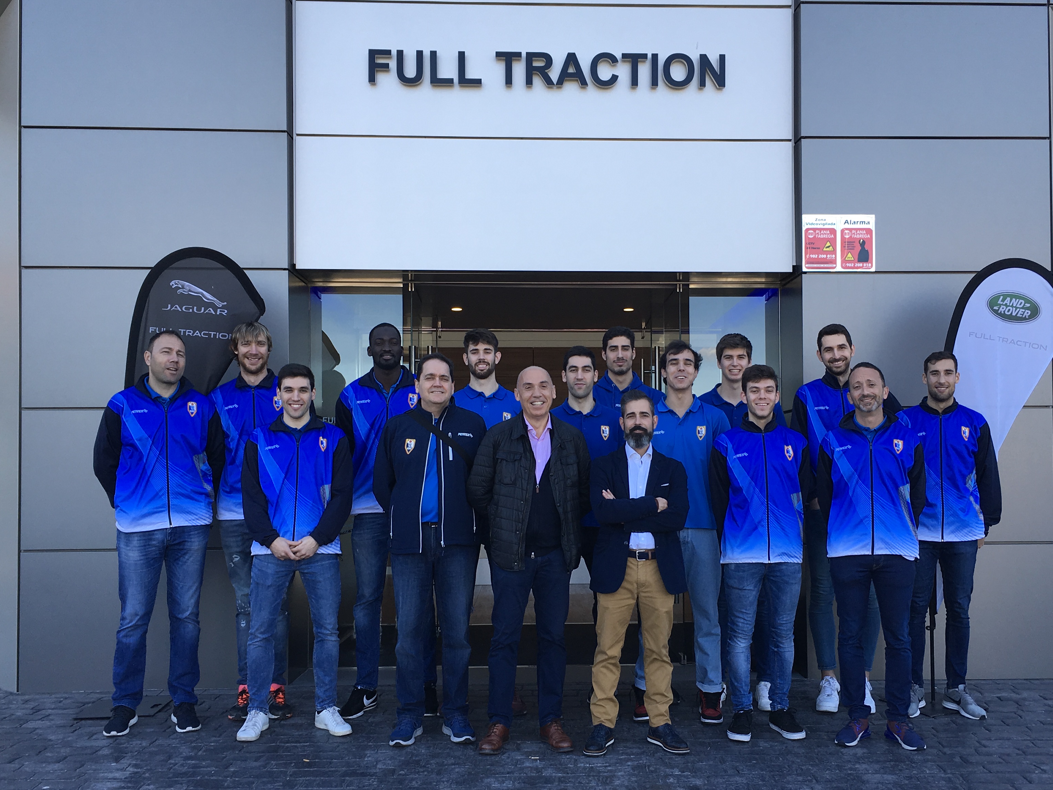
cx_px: 582
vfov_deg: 37.7
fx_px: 1156
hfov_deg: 48.9
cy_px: 445
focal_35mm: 38
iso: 25
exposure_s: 1/269
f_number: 2.2
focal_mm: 4.15
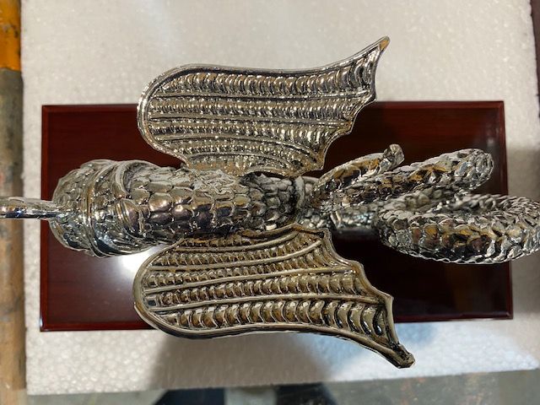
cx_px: 270
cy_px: 202
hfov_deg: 67.3
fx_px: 406
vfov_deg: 53.1
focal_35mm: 26
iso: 125
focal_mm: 4.25
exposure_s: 1/50
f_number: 1.8
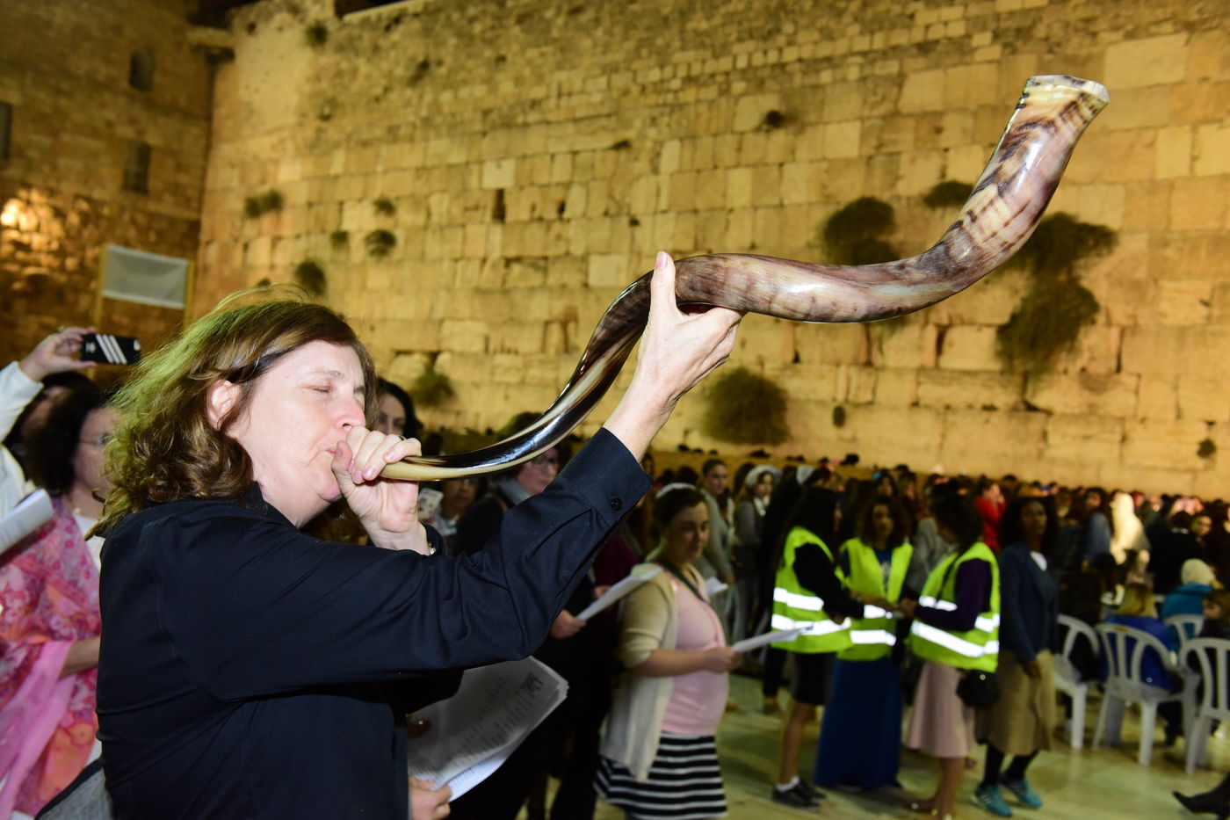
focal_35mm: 38
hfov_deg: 50.7
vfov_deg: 35.0
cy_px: 410
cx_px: 615
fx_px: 1298
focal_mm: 38
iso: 3200
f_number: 5.6
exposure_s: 1/125
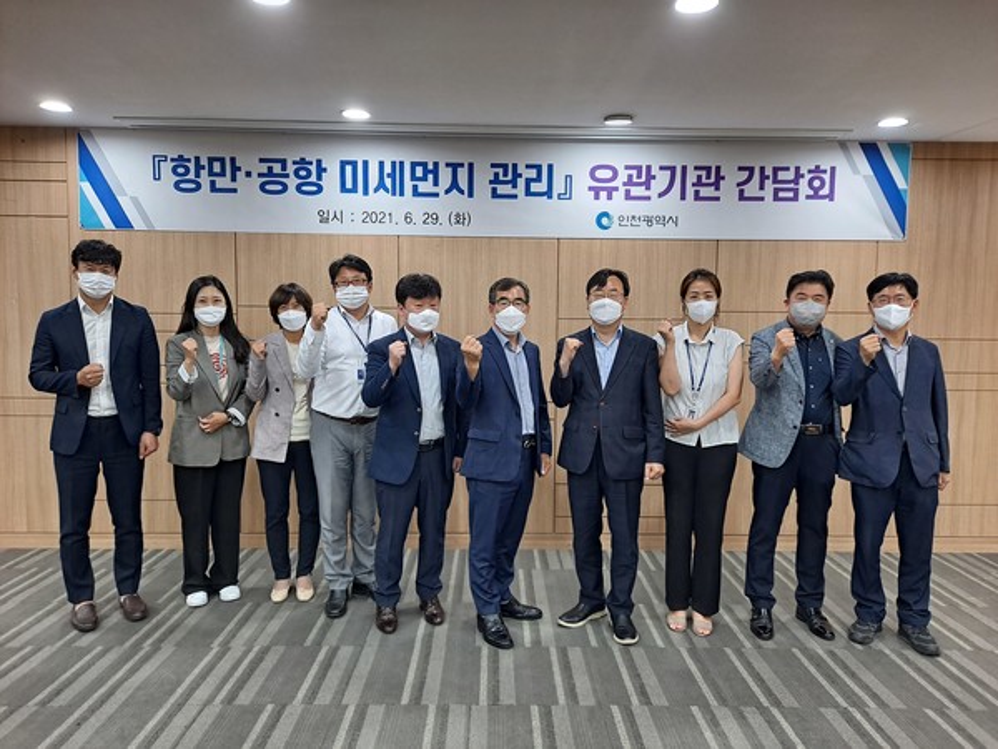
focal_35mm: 25
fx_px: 721
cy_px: 374
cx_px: 499
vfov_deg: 54.9
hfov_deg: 69.4
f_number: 2
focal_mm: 4.6
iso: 125
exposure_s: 1/60
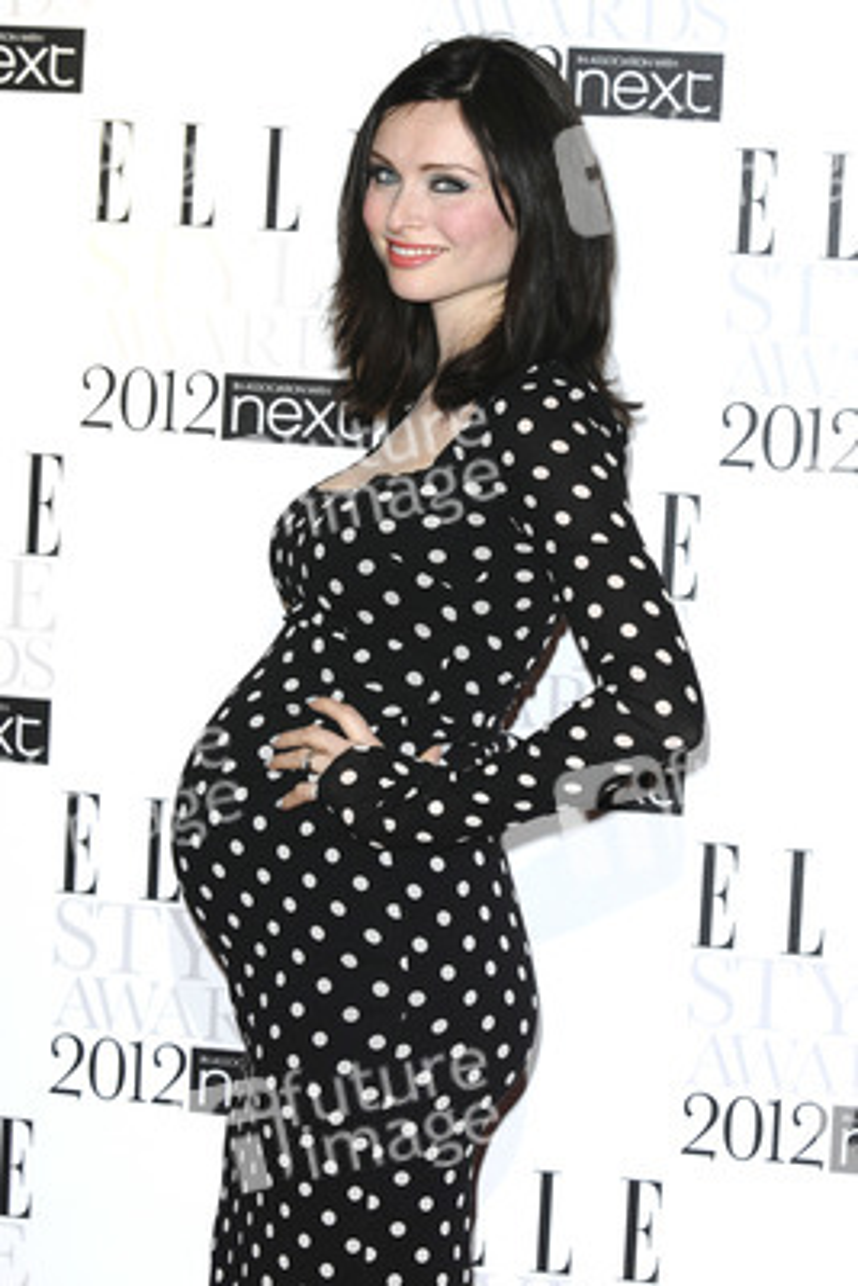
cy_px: 643
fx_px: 4607
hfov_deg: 10.6
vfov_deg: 15.9
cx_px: 429
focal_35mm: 129
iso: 320
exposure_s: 1/200
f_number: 5
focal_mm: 86
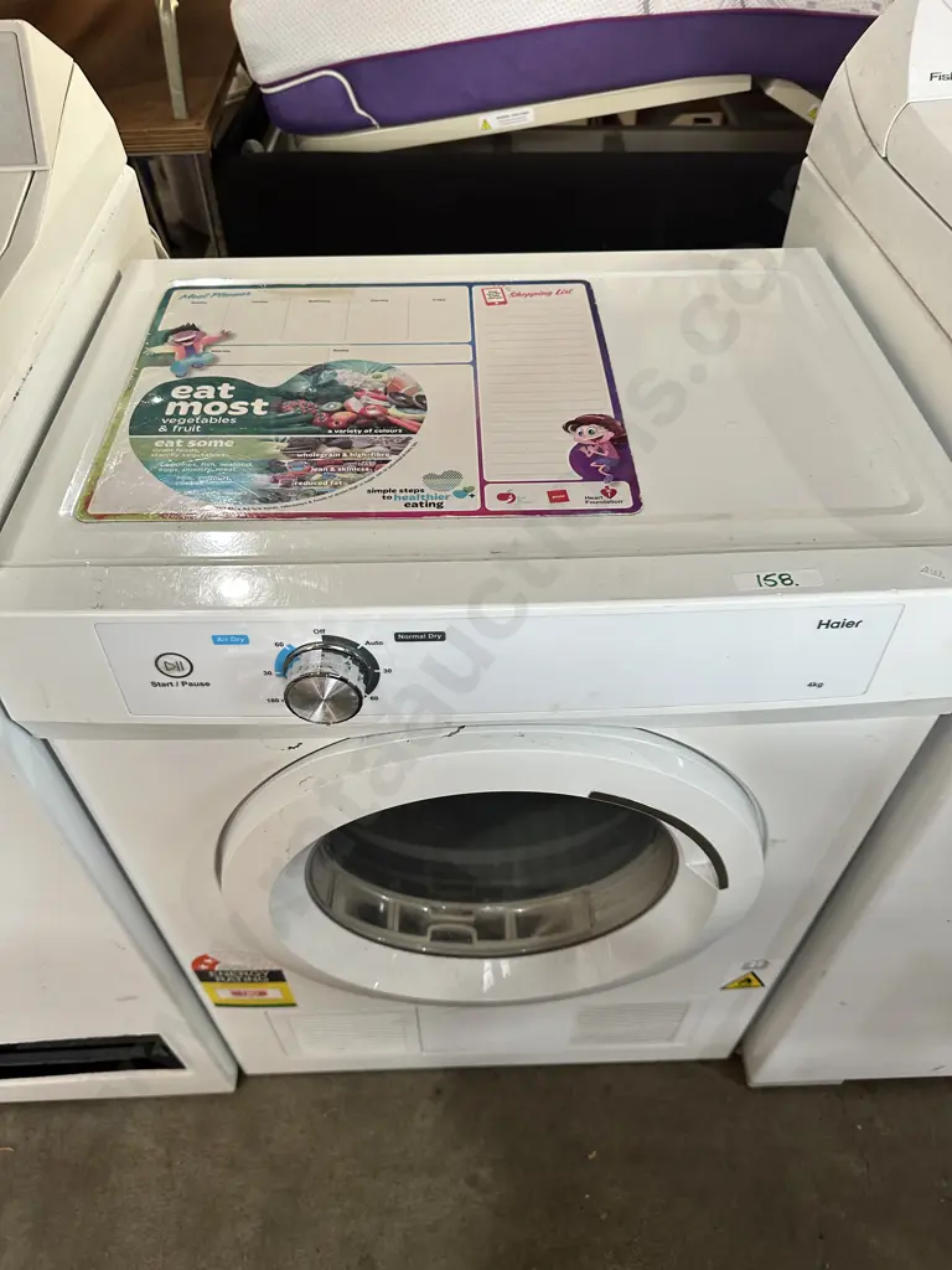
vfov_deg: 71.6
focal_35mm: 24
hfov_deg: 56.8
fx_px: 880
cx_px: 476
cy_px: 635
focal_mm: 6.86
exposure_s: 1/100
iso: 160
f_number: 1.78
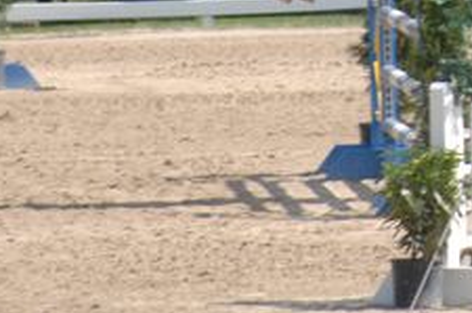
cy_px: -131
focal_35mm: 854
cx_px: 493
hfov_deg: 2.4
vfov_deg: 1.6
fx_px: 11173
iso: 200
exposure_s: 1/500
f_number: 6.7
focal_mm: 200
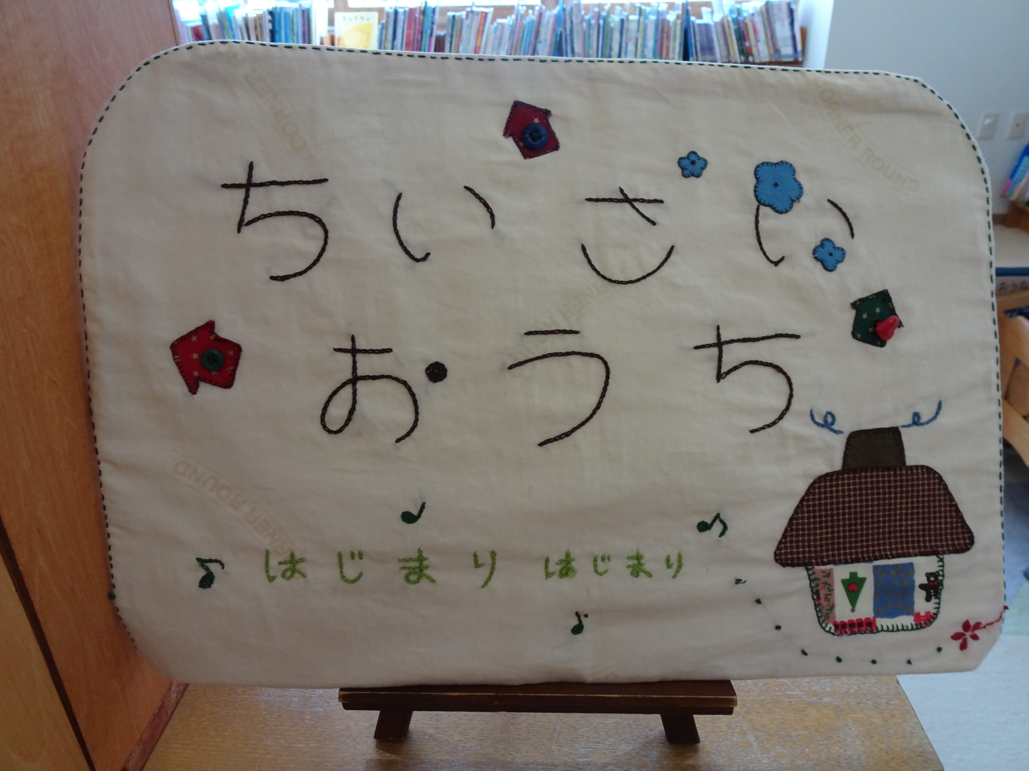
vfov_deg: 54.9
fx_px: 743
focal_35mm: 25
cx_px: 525
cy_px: 385
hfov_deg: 69.4
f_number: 3.5
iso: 125
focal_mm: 4.1
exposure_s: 1/30
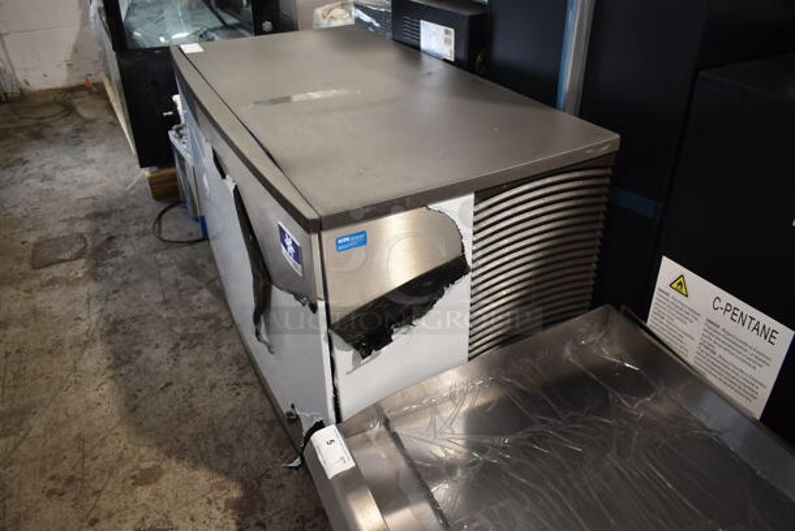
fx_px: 597
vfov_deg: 48.0
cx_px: 398
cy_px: 266
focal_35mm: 27
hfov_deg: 67.3
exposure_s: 1/30
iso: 720
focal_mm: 18
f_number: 3.5
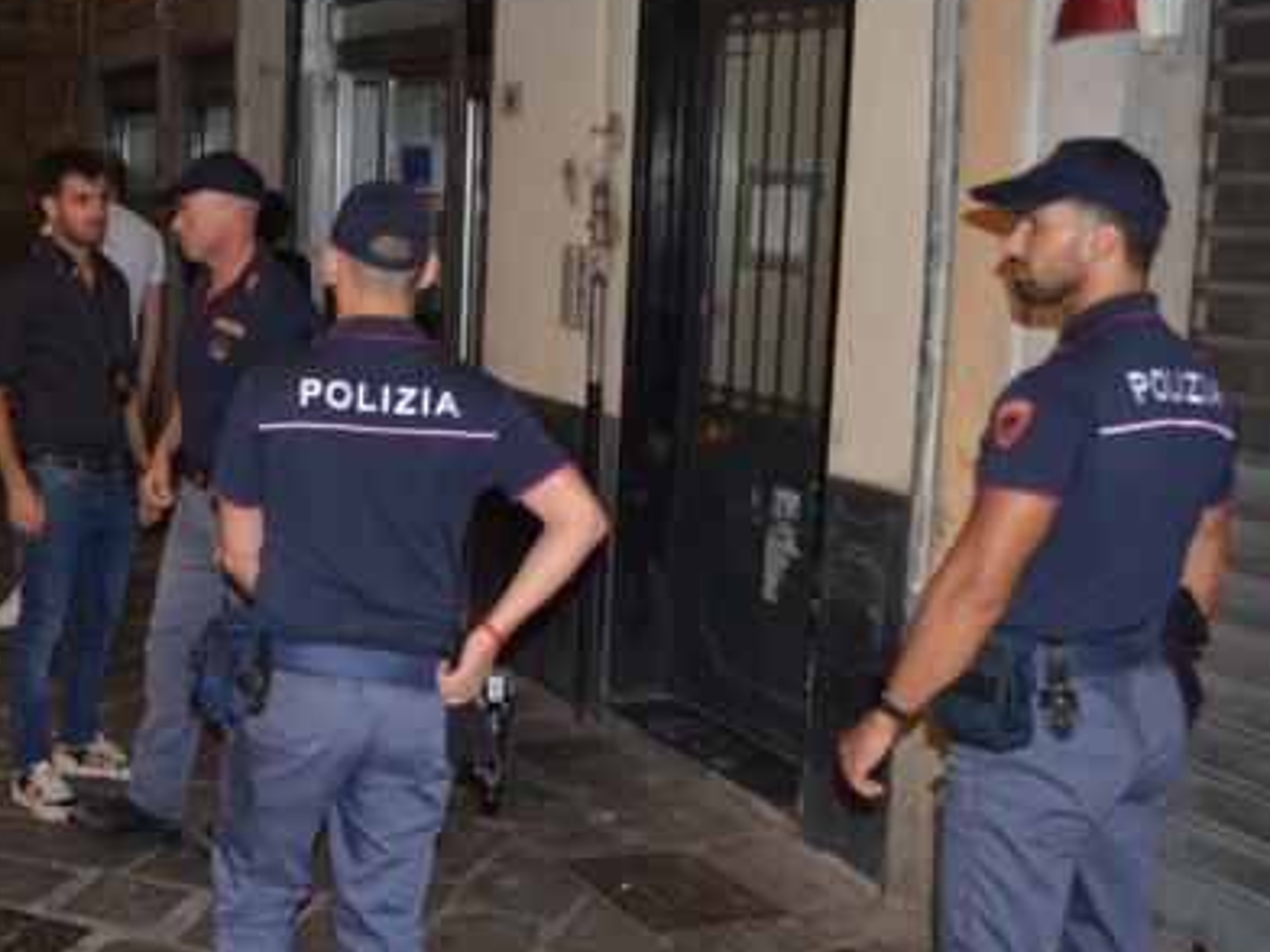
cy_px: 319
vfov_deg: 28.9
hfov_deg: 37.1
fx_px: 1834
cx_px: 298
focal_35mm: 50
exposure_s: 1/60
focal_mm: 20
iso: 800
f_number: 3.8
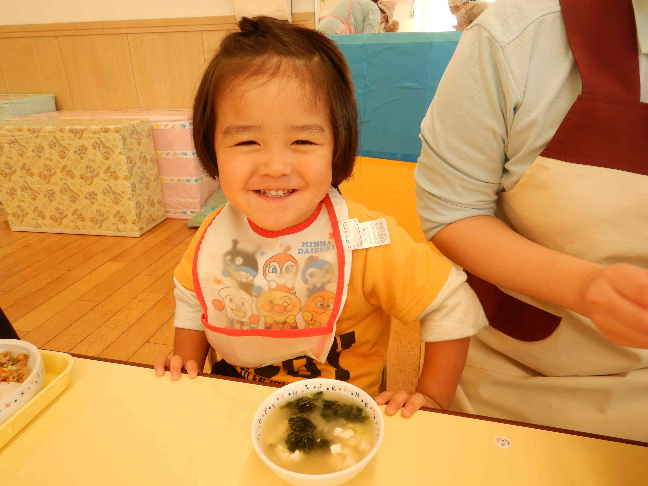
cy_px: 243
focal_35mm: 24
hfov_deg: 71.6
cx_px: 324
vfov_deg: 56.8
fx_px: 449
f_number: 2.8
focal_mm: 4.3
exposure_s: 1/80
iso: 125
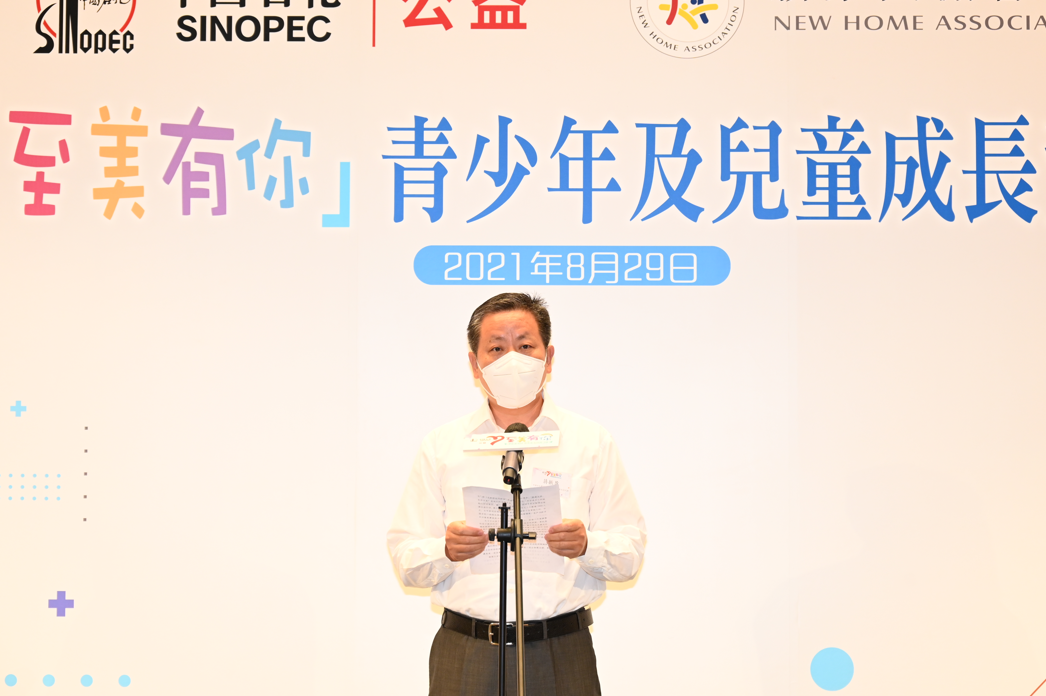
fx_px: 2584
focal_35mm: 89
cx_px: 535
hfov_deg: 22.9
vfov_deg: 15.3
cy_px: 318
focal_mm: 79
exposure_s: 1/125
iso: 1600
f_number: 6.3
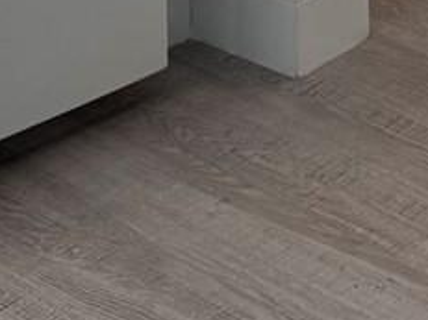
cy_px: -658
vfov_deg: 7.7
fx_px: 2051
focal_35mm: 166
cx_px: 619
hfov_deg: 11.5
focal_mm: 6.76
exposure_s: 1/164
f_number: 1.78
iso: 100
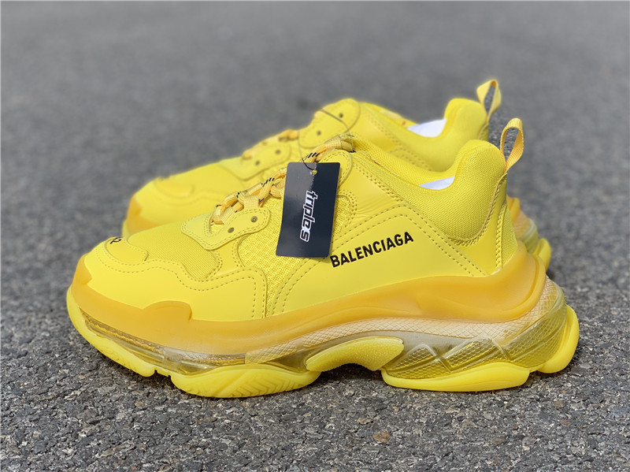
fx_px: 946
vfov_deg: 28.0
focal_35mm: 52
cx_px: 315
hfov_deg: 36.8
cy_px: 236
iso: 16
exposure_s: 1/1453
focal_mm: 6
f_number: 2.4
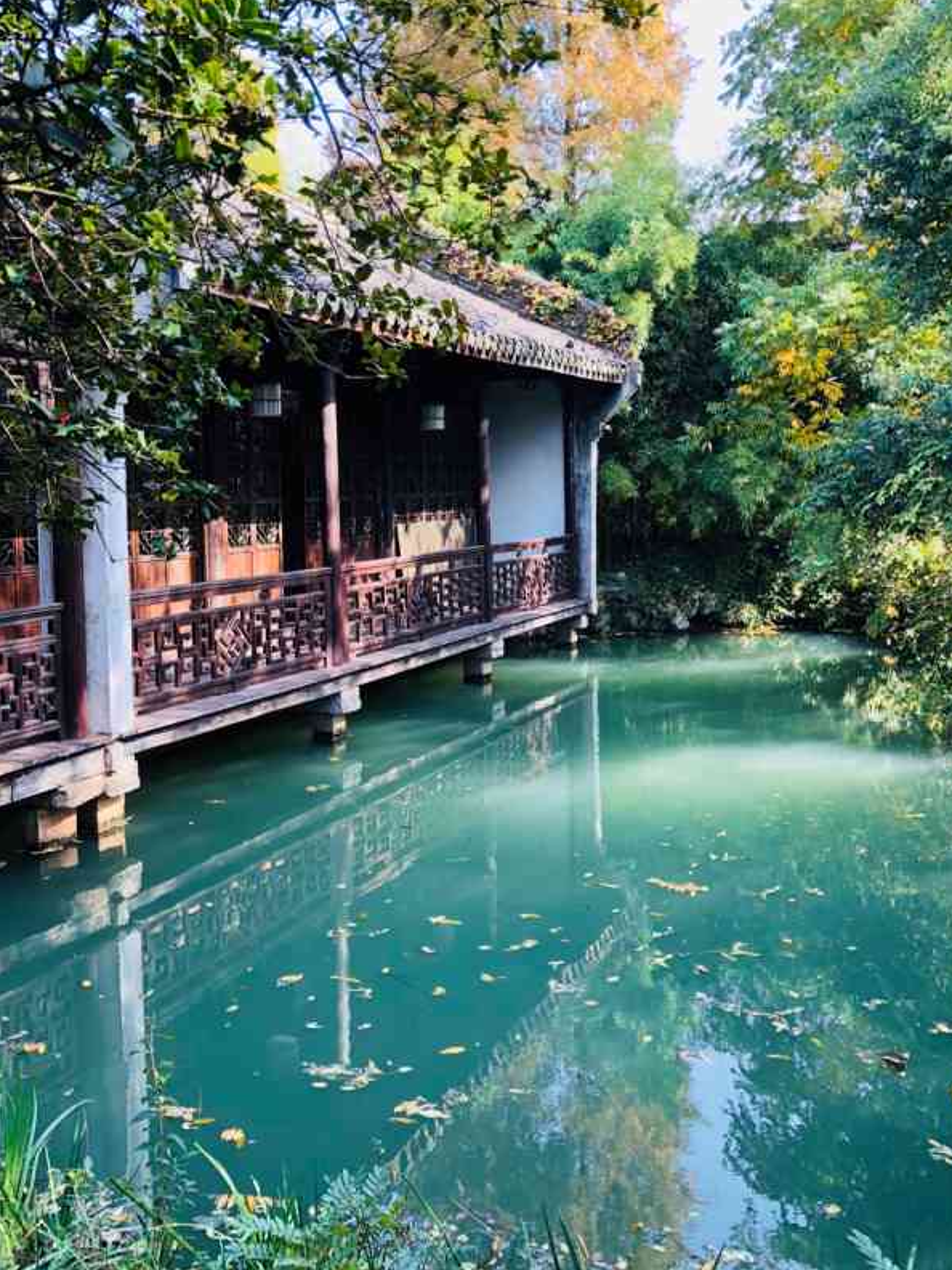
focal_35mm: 33
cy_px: 584
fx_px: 1210
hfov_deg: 42.9
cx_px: 455
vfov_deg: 55.3
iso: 20
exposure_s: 1/100
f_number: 1.8
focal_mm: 3.99
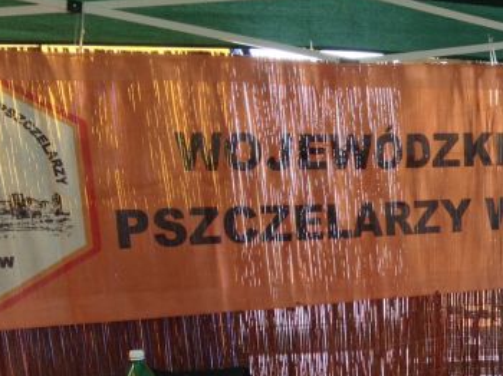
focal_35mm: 80
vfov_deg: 17.7
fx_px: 1162
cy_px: 418
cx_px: 494
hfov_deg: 23.5
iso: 64
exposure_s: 1/24
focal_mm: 4.28
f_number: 2.4
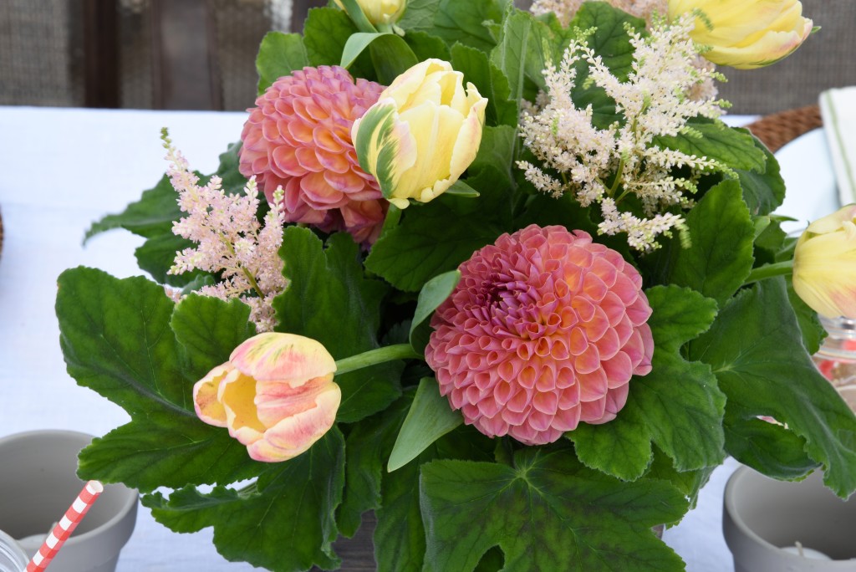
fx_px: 2855
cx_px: 428
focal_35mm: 120
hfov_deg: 17.1
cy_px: 286
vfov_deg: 11.4
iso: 100
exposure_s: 1/25
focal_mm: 120
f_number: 16
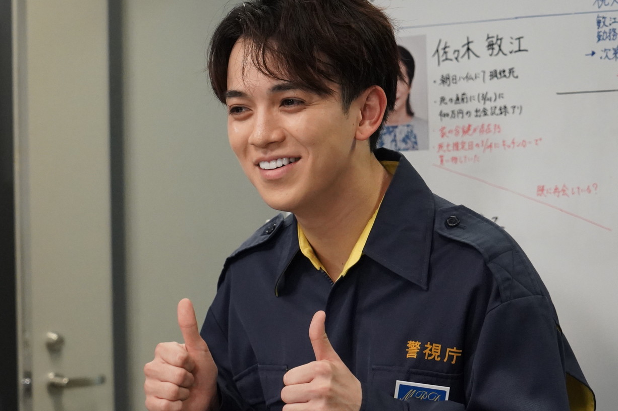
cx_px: 280
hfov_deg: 17.1
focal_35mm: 120
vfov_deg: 11.4
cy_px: 221
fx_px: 2059
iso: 6400
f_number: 5.6
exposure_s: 1/100
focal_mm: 70
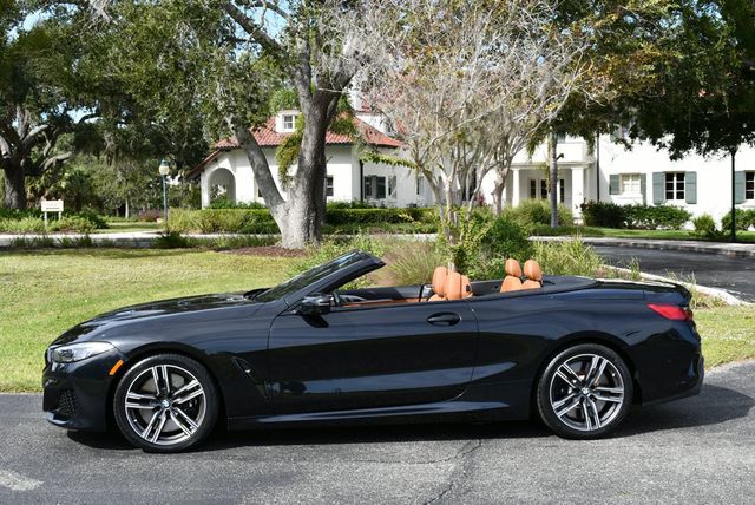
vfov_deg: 27.0
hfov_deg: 39.6
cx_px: 378
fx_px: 1050
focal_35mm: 50
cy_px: 252
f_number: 8
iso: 140
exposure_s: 1/250
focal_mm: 25
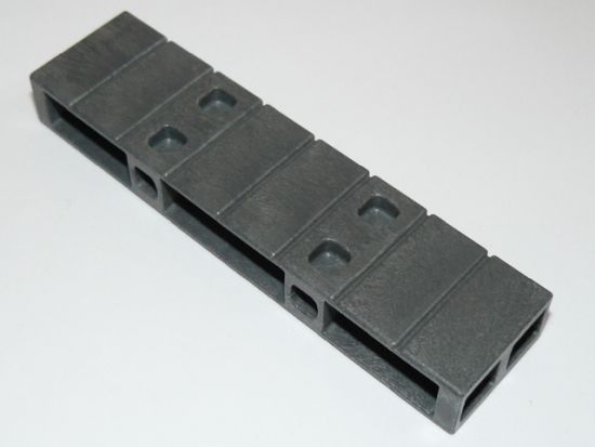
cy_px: 224
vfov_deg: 23.3
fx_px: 1083
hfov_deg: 30.7
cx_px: 298
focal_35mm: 63
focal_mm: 7
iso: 100
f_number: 2.8
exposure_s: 1/30
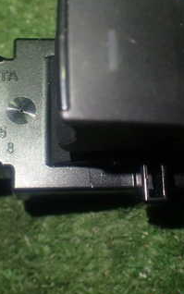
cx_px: 80
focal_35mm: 60
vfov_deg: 33.8
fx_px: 481
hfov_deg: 21.6
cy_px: 107
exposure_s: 1/40
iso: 200
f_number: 2.3
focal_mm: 5.4
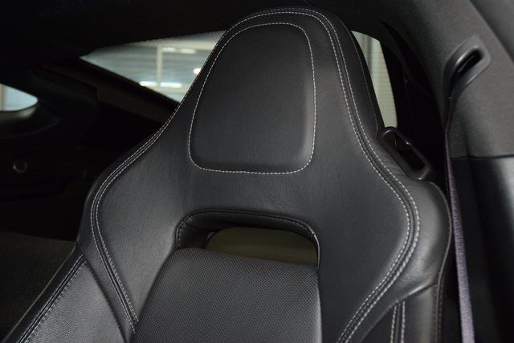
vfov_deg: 36.9
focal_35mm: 36
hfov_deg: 53.1
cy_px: 172
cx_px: 257
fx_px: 514
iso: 1800
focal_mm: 24
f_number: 3.8
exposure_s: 1/125
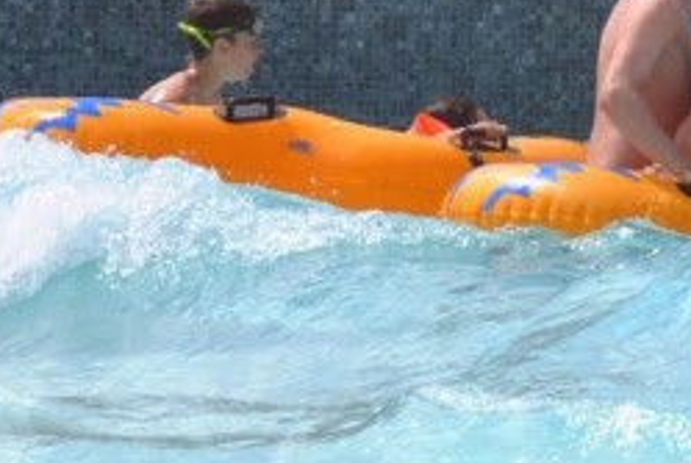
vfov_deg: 1.9
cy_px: 272
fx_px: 13947
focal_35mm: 725
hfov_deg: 2.8
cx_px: 803
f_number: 5.6
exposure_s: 1/640
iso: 100
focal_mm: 105
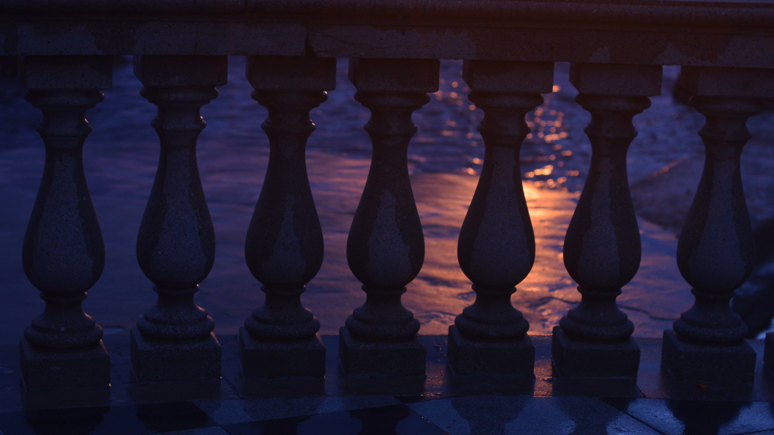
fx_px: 1621
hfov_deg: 26.8
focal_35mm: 79
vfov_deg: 15.3
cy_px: 214
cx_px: 389
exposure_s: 1/400
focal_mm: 50
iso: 200
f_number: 4
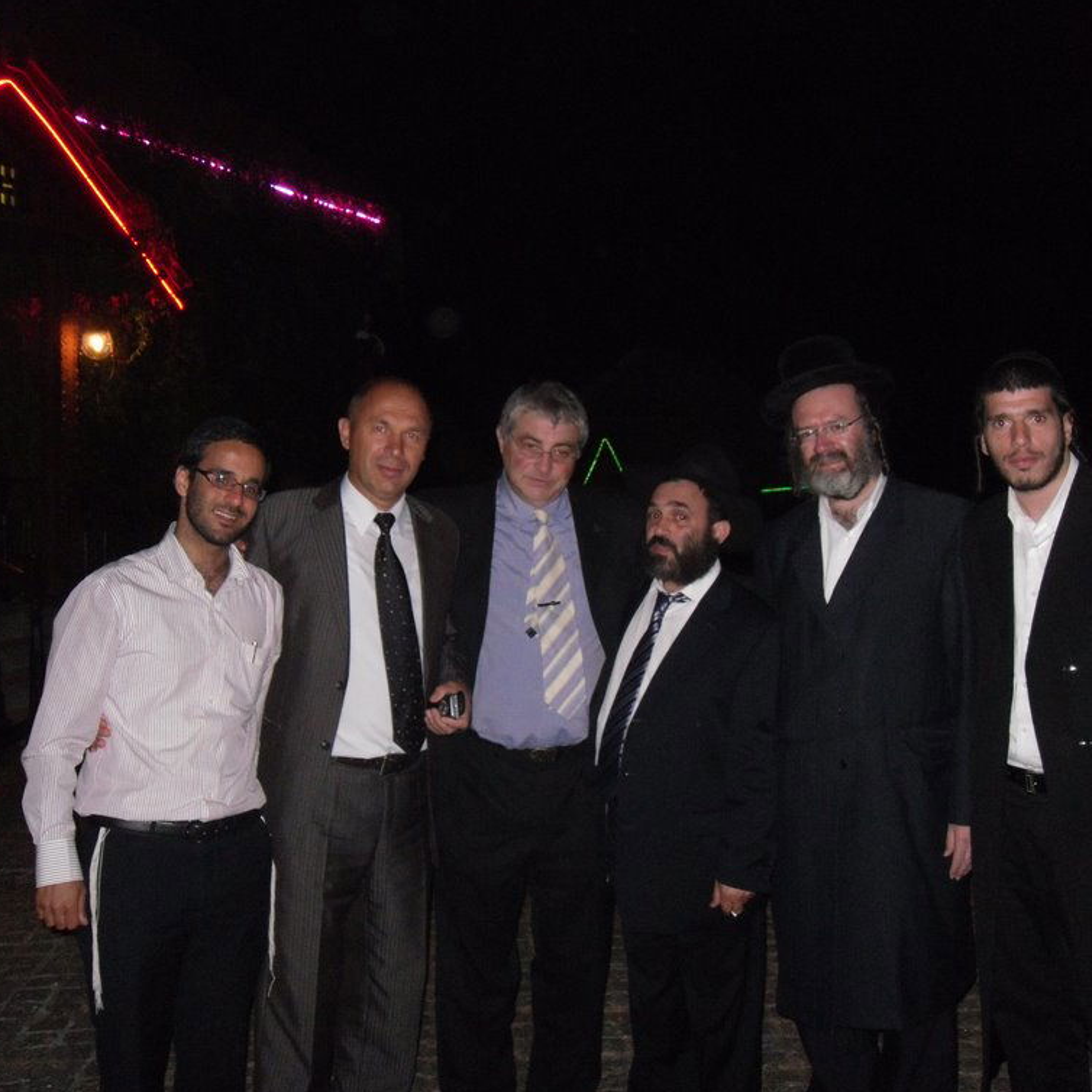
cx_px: 582
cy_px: 542
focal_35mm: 42
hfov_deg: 40.0
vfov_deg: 40.0
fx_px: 1499
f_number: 3.5
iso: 400
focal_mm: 6.3
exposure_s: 1/45
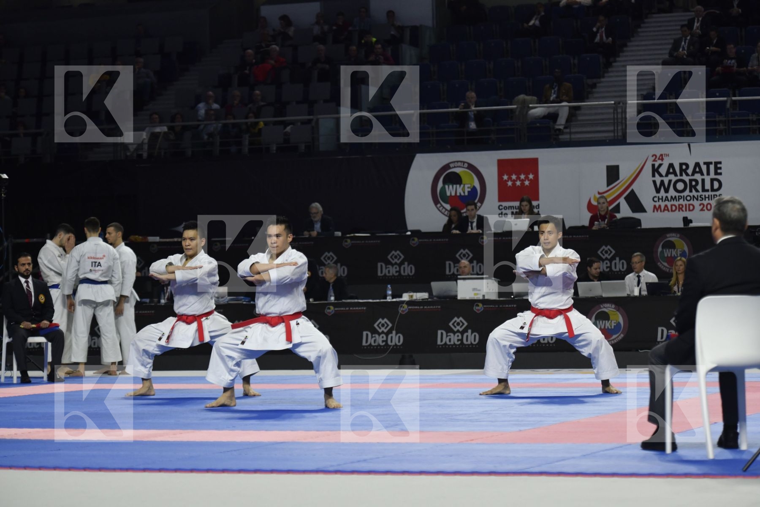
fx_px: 2449
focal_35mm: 116
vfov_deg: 11.8
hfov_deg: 17.6
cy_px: 254
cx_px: 380
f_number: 4
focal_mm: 116
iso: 1250
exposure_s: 1/800
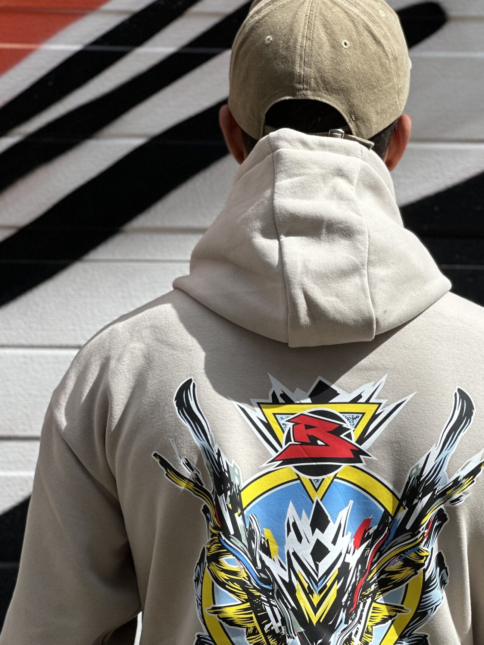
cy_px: 407
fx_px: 2125
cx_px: 306
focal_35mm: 114
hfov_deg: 13.0
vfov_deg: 17.2
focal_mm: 9
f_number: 2.8
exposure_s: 1/1143
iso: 32
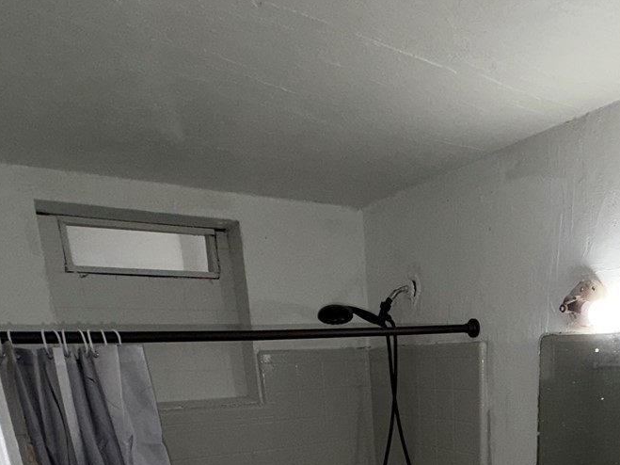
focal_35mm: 34
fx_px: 609
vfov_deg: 34.4
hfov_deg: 52.0
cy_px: 544
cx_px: 453
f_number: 2.2
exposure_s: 1/60
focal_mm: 2.22
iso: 40
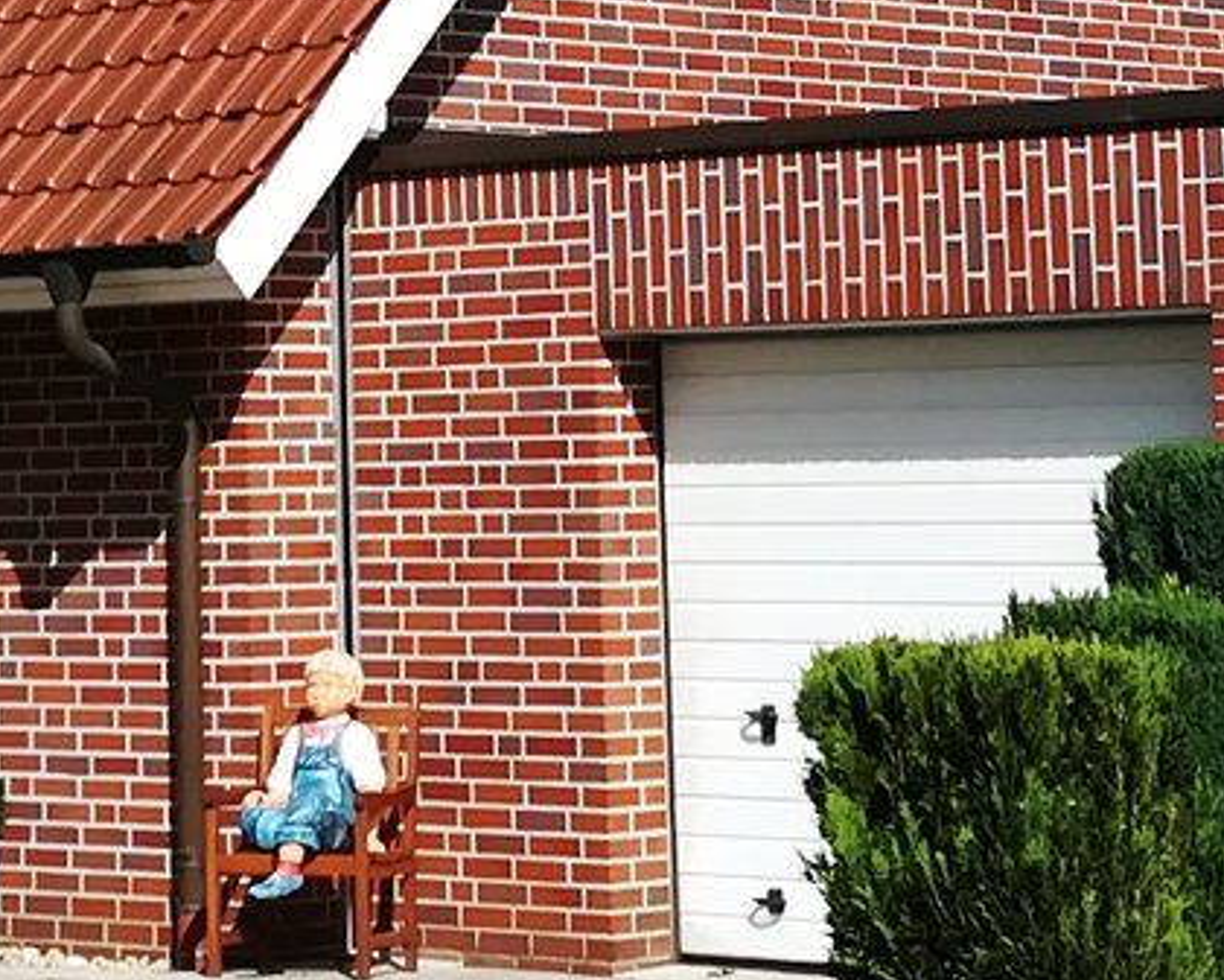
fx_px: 5253
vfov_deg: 10.5
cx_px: 154
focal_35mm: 145
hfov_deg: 13.2
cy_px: -152
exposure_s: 1/1263
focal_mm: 3.83
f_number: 2.2
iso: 50
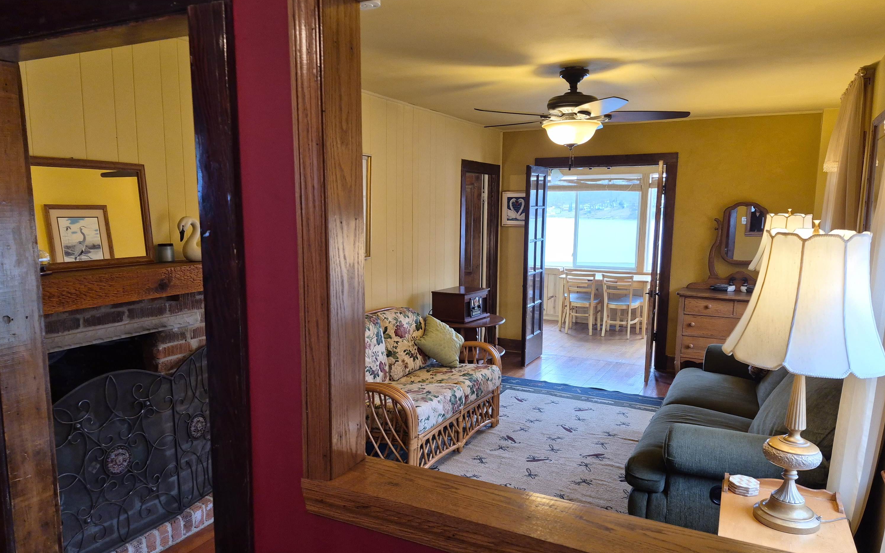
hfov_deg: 72.6
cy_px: 303
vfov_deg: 49.2
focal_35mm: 25
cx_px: 440
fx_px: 603
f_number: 1.8
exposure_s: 1/120
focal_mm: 5.4
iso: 320
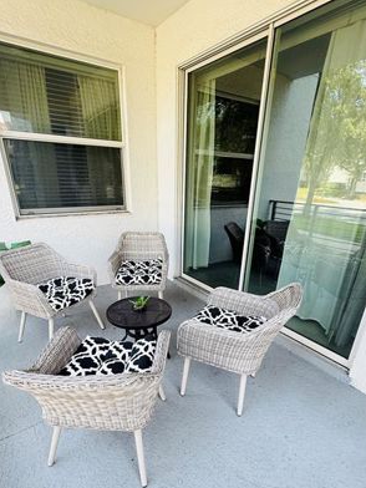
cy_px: 290
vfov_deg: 83.7
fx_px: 268
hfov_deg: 68.7
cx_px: 186
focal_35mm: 19
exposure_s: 1/99
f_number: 2.2
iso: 64
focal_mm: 2.22
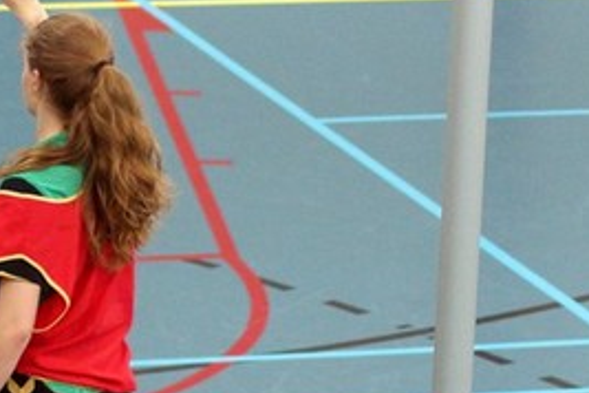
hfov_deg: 7.0
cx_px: -300
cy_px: 350
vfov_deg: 4.8
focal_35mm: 288
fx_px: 4712
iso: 640
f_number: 2
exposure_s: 1/250
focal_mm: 50
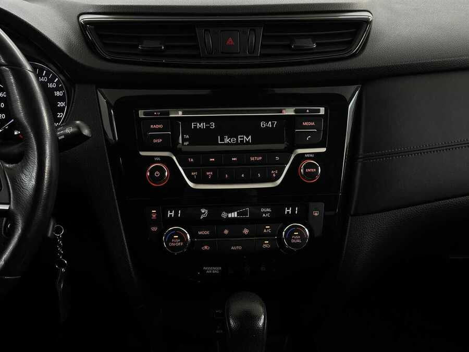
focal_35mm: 48
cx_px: 234
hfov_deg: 39.7
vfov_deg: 30.3
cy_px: 176
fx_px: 650
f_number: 1.78
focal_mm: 6.86
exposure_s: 1/33
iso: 200
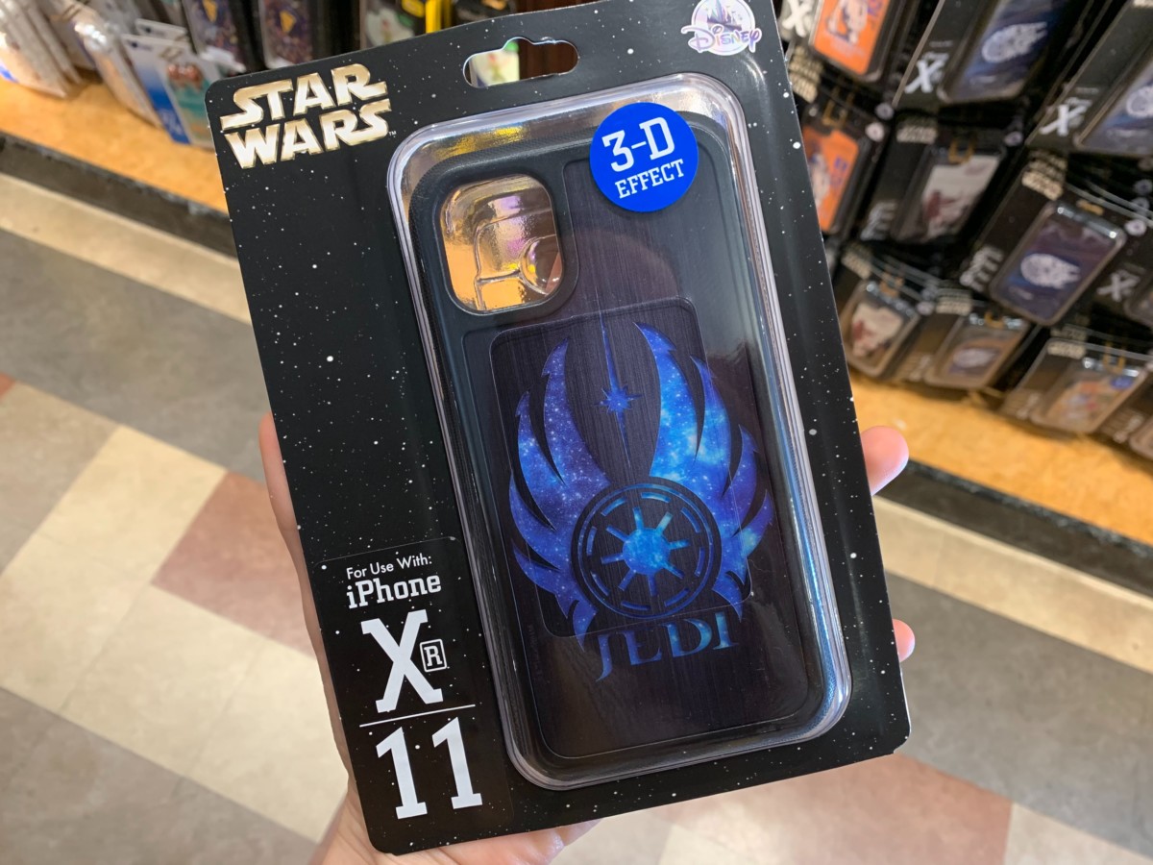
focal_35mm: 26
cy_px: 432
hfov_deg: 67.3
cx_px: 576
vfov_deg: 53.1
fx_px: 866
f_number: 1.8
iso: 160
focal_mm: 4.25
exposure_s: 1/60
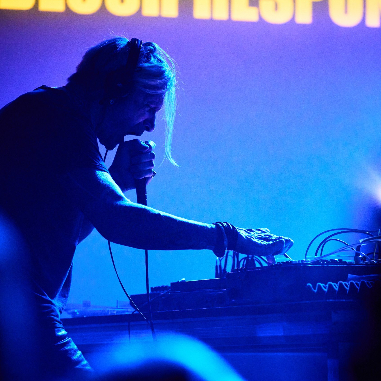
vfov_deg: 6.8
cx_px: 226
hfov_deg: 6.8
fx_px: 3188
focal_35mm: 256
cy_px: 191
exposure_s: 1/200
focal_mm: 200
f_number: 4
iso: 12800
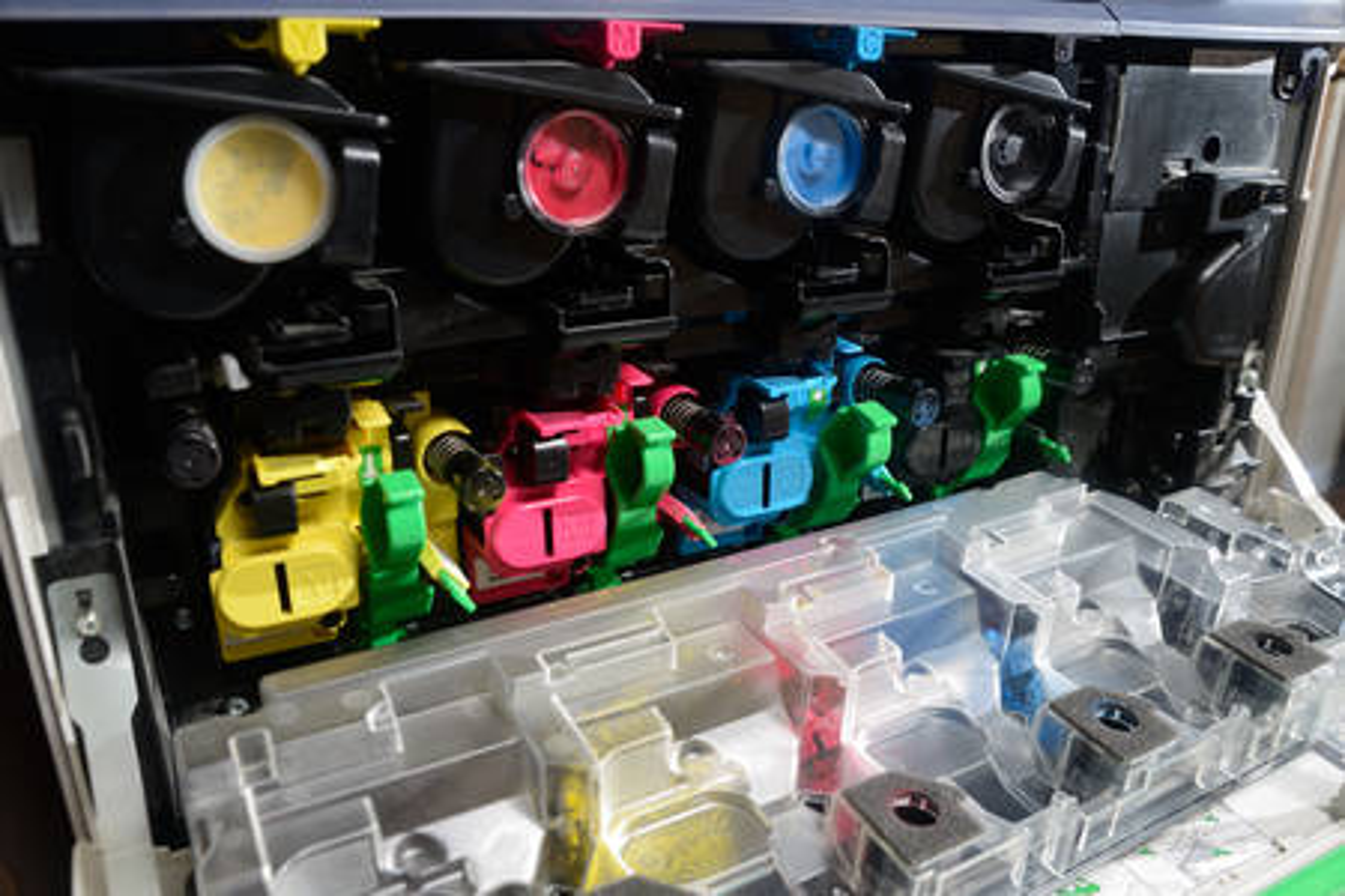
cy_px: 448
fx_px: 1121
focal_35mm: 30
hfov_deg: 61.9
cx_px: 672
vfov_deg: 43.6
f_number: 6.3
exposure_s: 1/100
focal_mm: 30
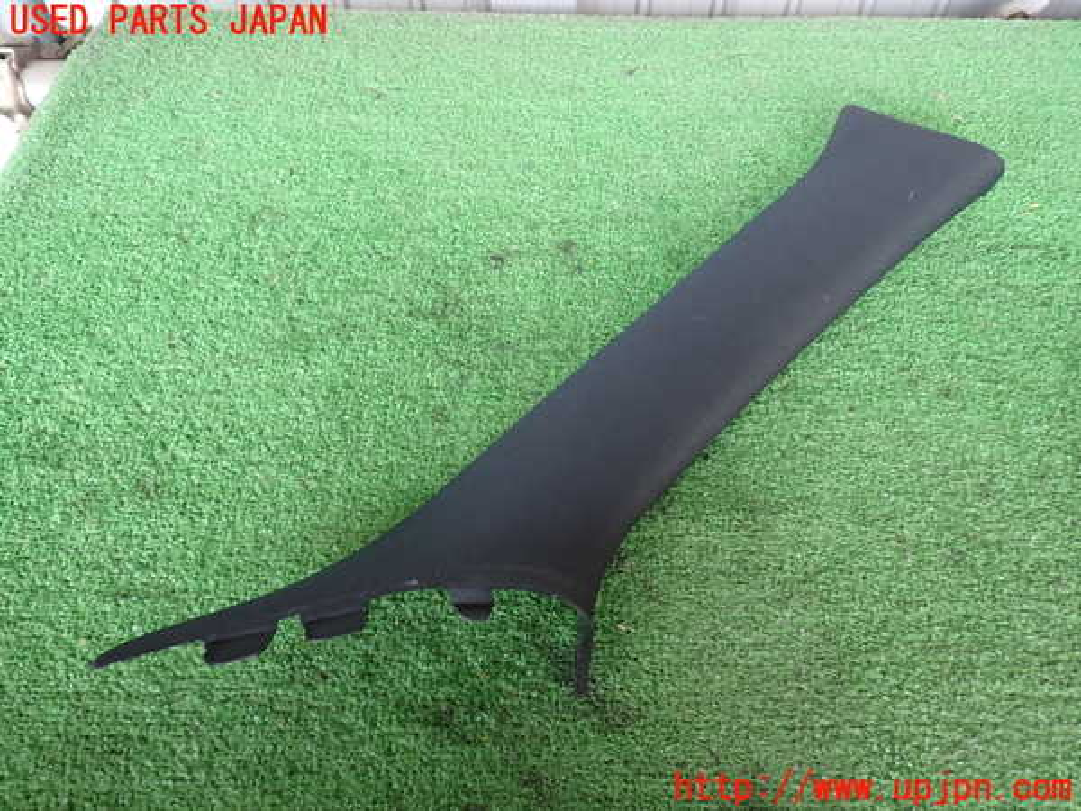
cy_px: 406
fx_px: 874
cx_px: 540
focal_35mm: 28
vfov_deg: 49.7
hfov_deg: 63.4
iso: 200
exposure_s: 1/40
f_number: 2.2
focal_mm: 5.05
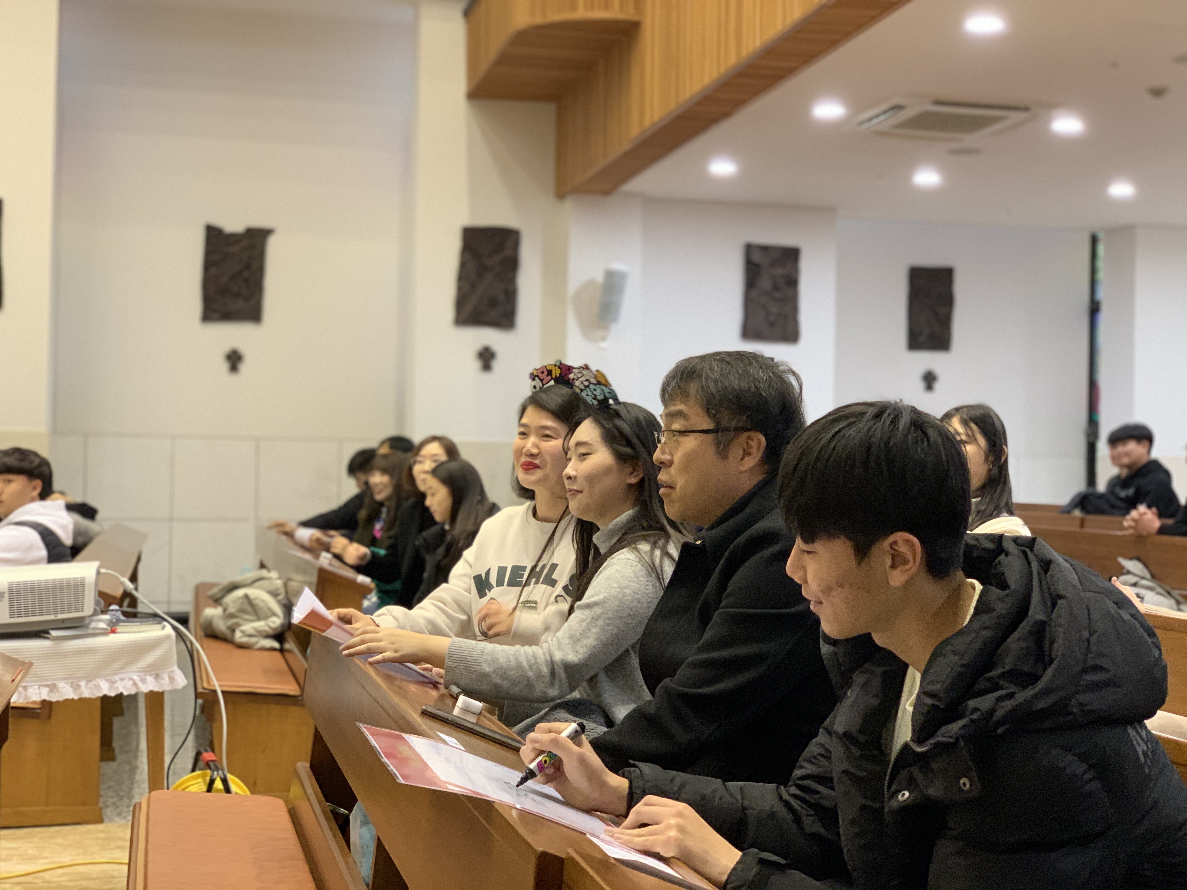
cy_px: 445
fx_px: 1783
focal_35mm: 52
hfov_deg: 36.8
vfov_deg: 28.0
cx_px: 594
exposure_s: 1/60
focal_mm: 6
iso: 320
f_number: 2.4
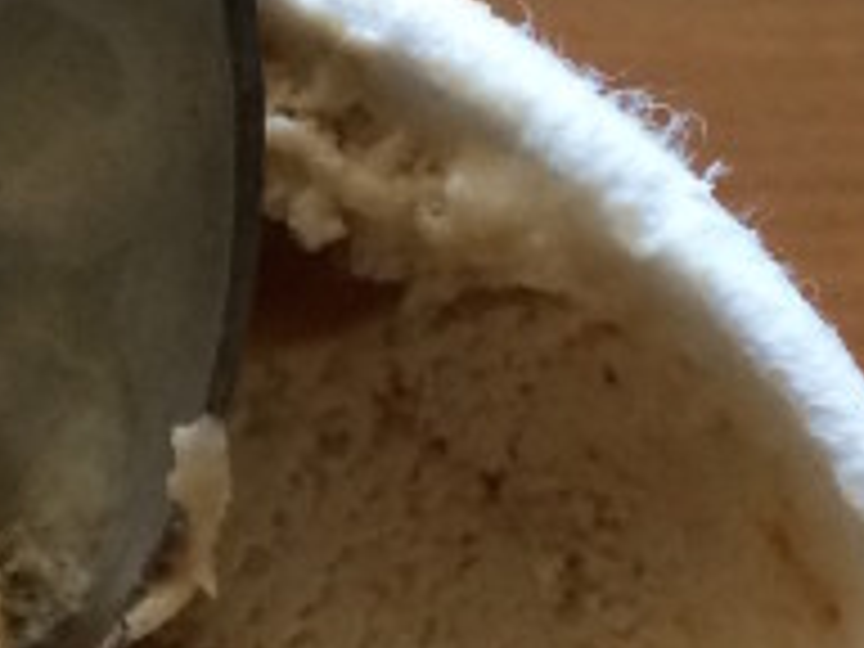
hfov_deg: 12.7
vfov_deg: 8.9
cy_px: 1426
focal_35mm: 155
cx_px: 486
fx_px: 3869
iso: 64
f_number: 2.2
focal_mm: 4.15
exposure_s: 1/30
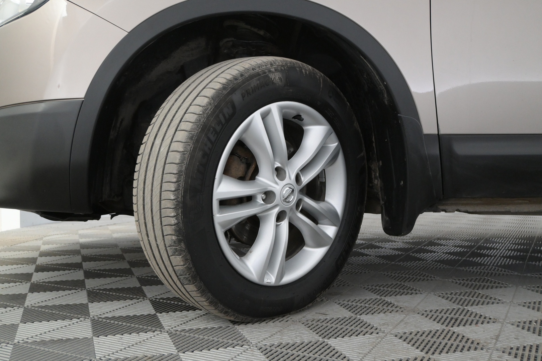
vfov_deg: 34.2
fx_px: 587
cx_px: 271
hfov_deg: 49.6
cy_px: 180
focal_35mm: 39
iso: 2500
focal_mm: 26
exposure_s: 1/100
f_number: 5
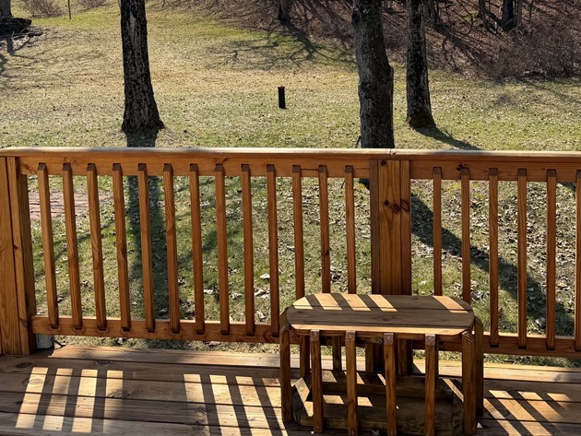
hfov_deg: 47.3
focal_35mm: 39
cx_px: 369
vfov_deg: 36.2
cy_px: 126
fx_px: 655
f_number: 1.78
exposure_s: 1/2445
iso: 80
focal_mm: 6.76
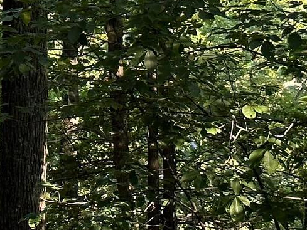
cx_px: -153
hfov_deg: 9.6
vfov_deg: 7.3
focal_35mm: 201
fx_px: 1783
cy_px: -109
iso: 64
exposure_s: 1/235
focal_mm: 6.86
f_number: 1.78
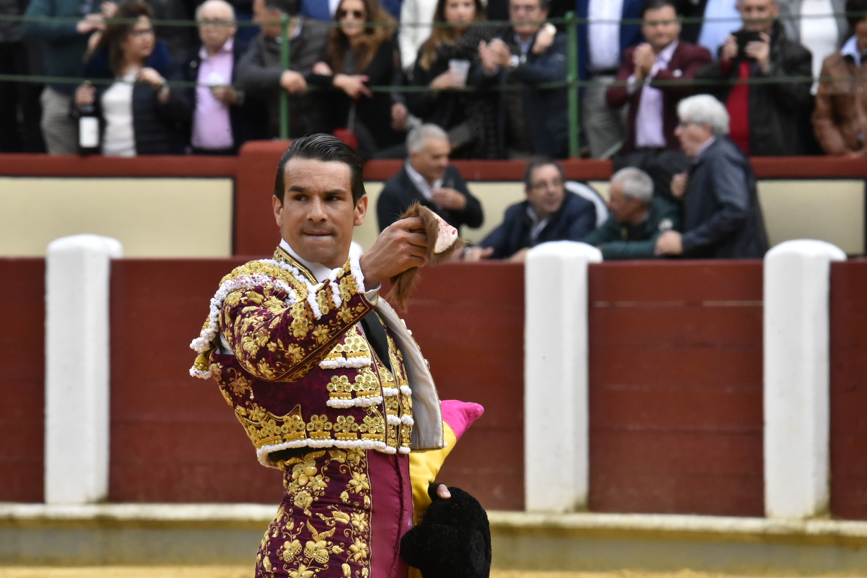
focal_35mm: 400
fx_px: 9633
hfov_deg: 5.2
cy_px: 289
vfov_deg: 3.4
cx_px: 434
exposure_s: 1/800
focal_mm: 400
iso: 6400
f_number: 18
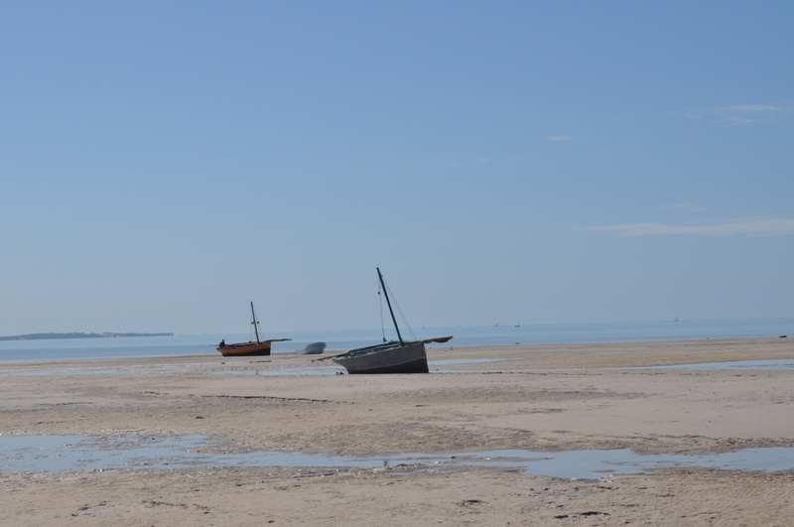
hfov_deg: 24.7
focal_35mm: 82
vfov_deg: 16.5
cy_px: 264
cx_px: 397
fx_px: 1817
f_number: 13
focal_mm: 55
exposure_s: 1/640
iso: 200
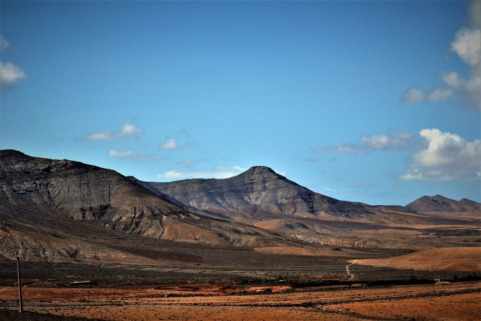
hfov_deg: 24.6
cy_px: 160
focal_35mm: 82
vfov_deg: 16.6
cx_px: 240
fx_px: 1102
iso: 100
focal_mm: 55
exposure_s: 1/250
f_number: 8
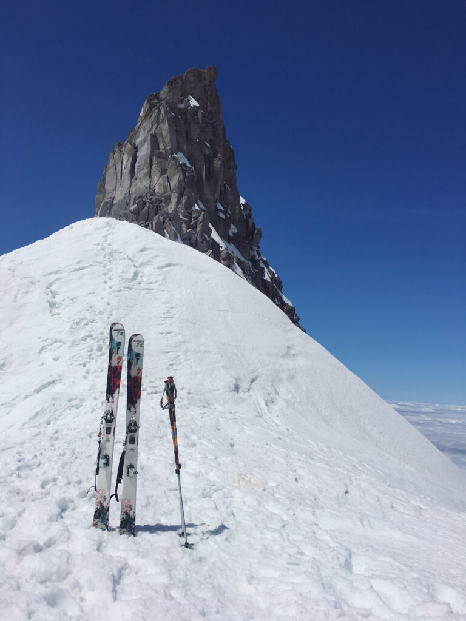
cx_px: 233
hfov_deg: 48.2
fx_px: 521
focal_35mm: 29
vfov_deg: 61.7
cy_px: 310
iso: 25
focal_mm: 4.15
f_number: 2.2
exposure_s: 1/6993
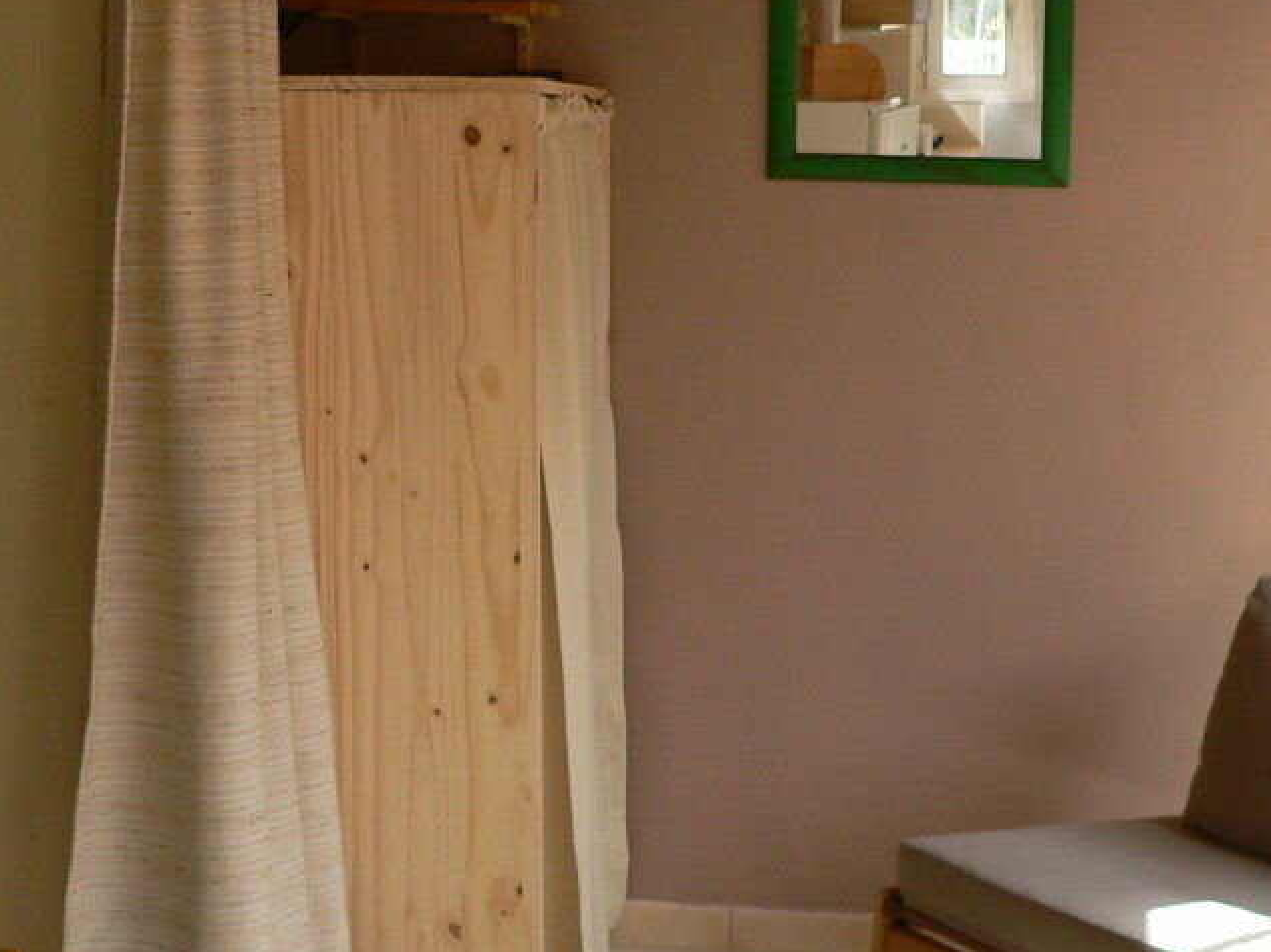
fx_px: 2680
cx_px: 868
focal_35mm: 73
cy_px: 507
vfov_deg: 20.2
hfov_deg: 26.5
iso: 80
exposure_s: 1/100
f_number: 2.8
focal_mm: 6
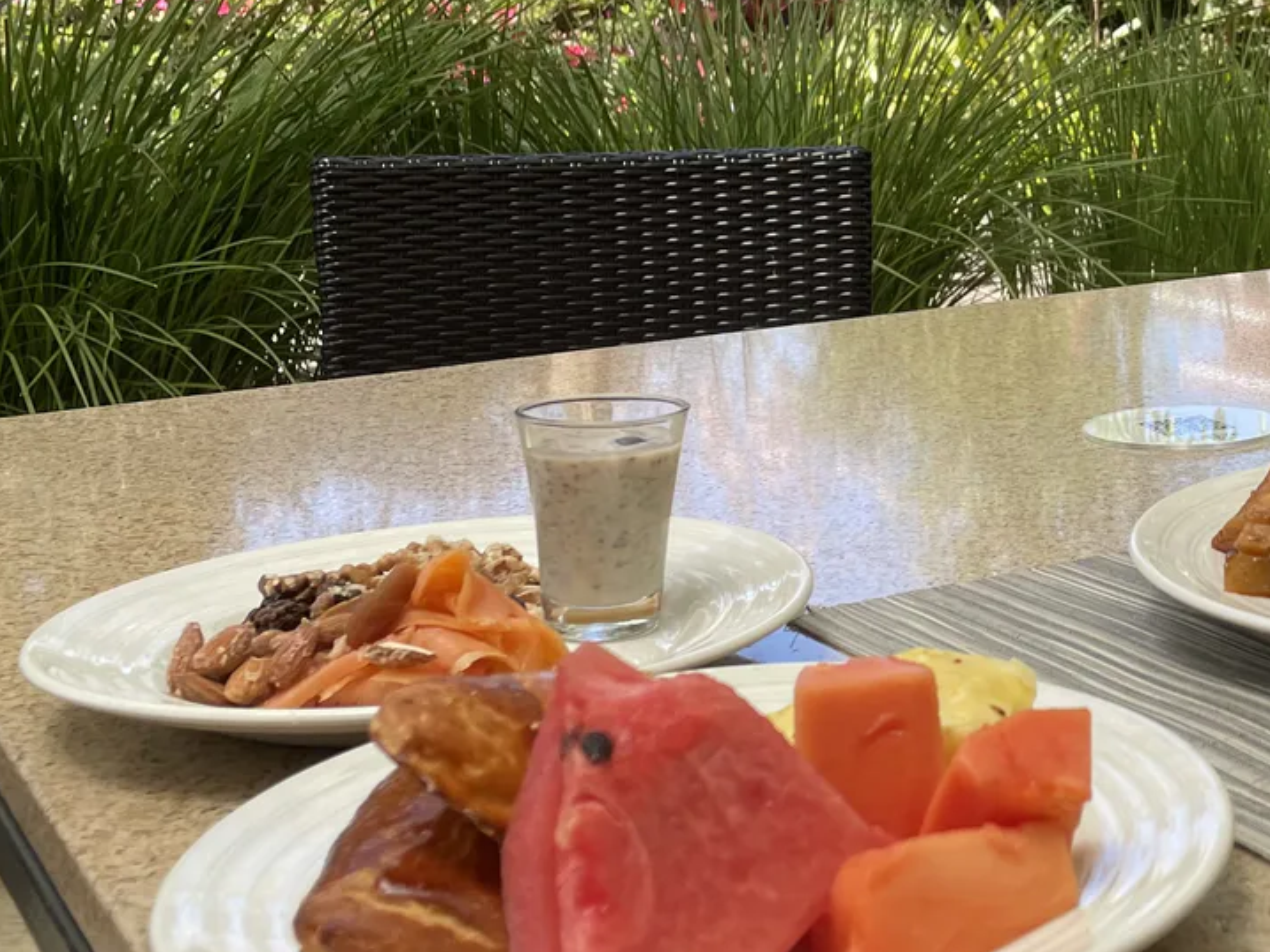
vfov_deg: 24.7
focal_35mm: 58
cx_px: 1150
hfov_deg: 31.6
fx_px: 2128
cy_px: 159
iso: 32
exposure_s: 1/875
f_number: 1.6
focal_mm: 4.2
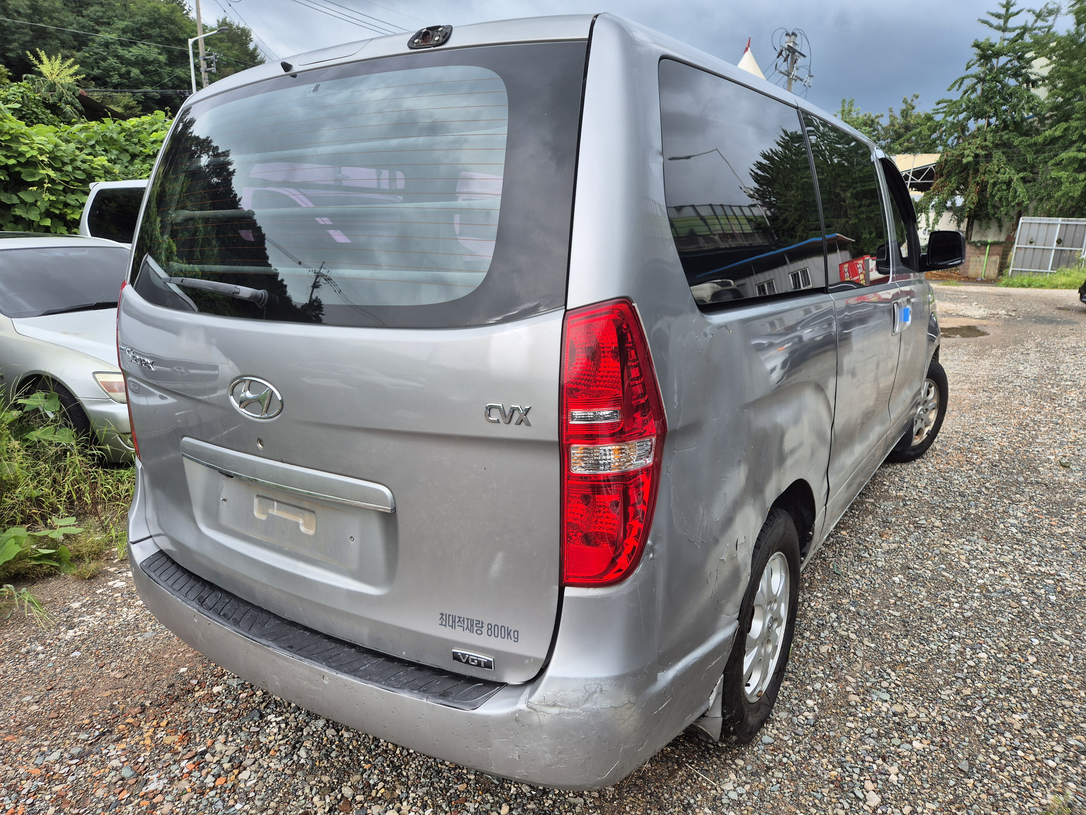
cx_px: 543
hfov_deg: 73.9
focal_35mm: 23
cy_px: 408
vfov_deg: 58.9
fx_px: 722
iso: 25
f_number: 1.8
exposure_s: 1/321
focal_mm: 5.4
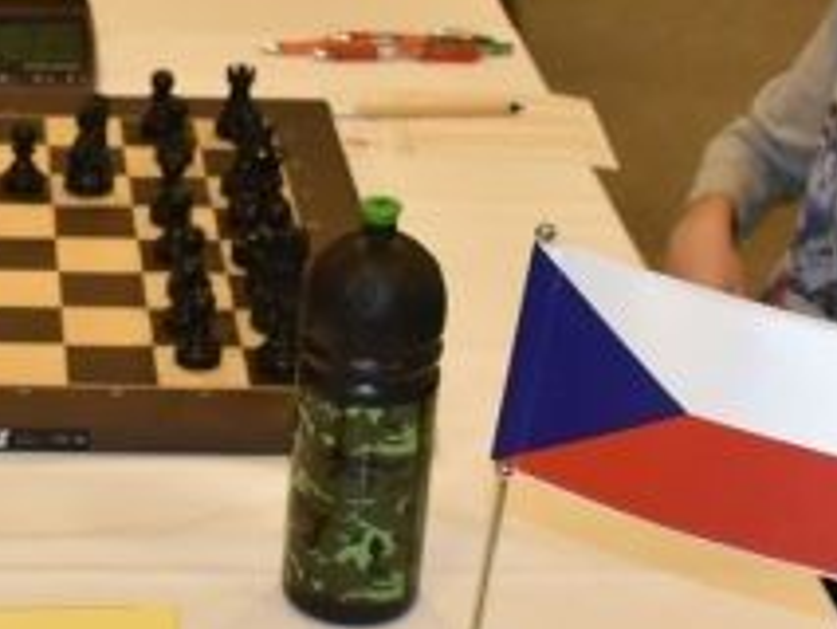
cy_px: 218
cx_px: -31
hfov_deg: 16.2
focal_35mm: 119
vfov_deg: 12.4
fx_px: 2879
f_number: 5
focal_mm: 22
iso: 800
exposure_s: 1/100
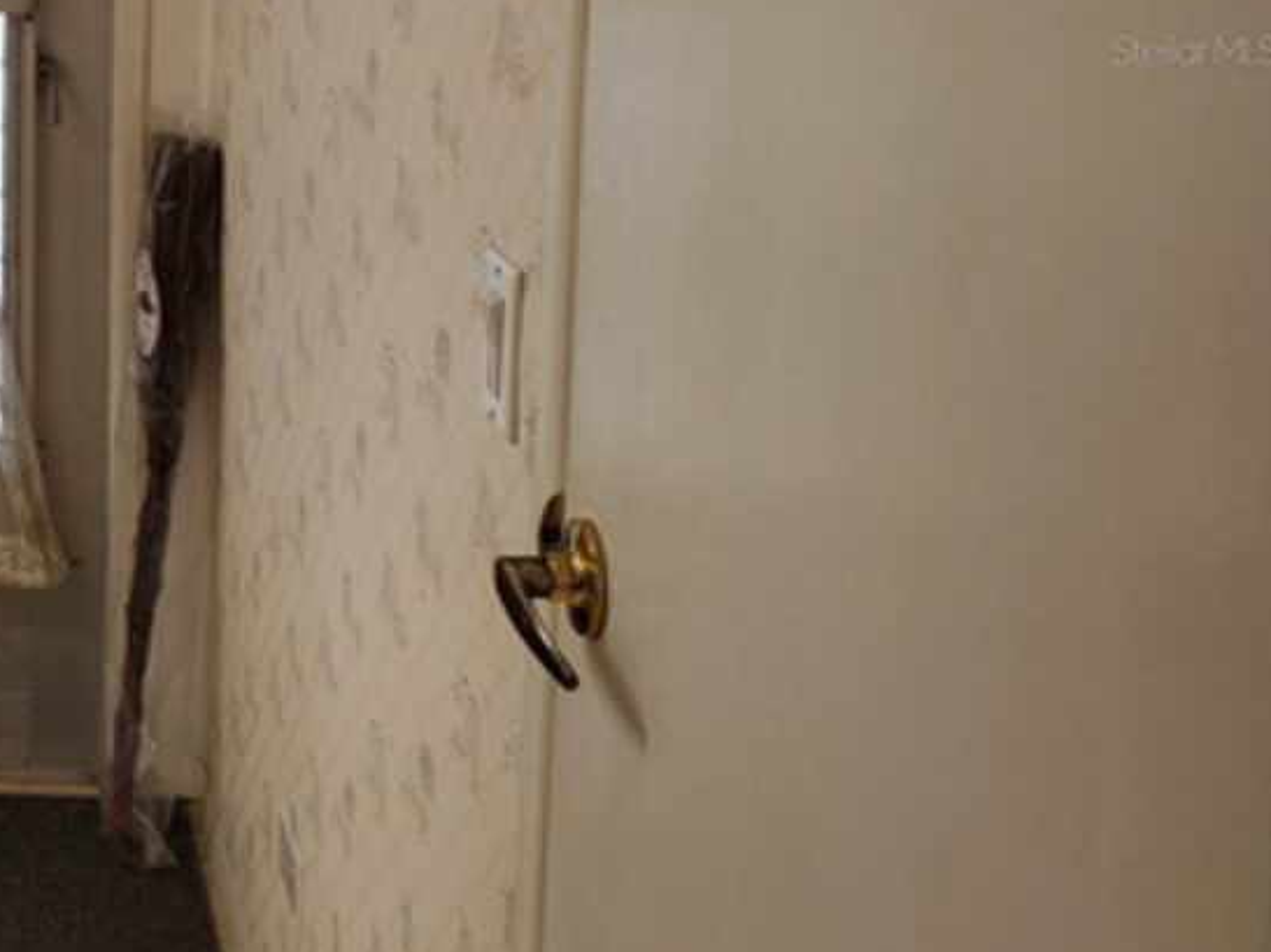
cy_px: 49
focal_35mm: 61
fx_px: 2239
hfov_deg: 28.2
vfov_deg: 23.2
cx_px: -203
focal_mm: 4.3
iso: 160
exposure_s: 1/120
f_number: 2.4
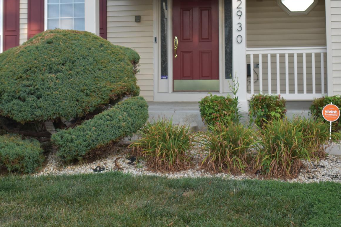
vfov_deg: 18.8
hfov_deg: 28.1
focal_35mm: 72
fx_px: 681
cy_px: 43
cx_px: 145
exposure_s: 1/250
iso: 200
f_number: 4
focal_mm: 27
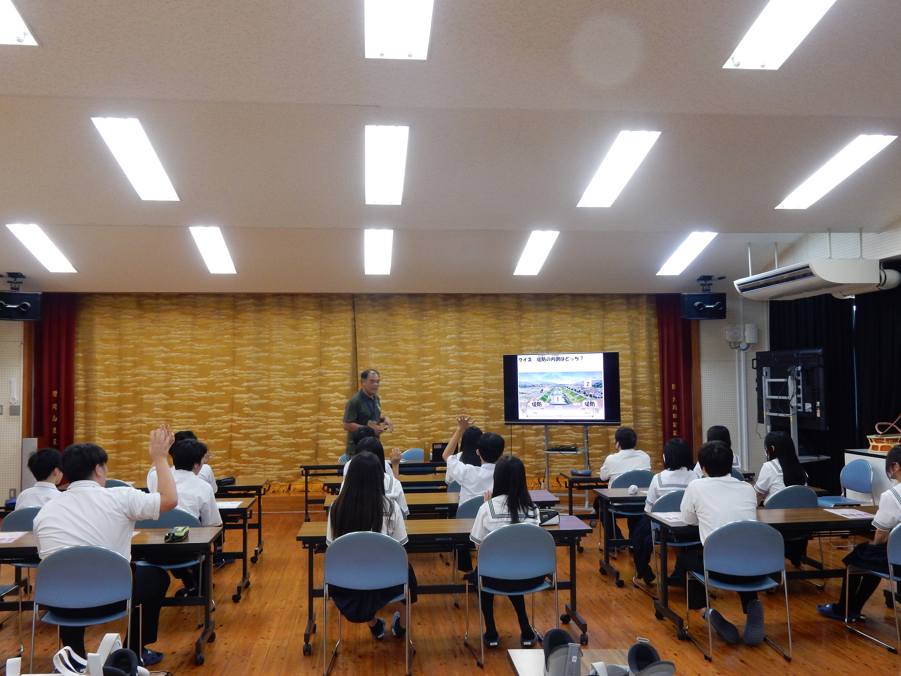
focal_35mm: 30
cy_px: 338
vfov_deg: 46.8
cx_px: 450
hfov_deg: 60.0
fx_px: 781
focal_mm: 5.4
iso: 280
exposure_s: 1/30
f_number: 4
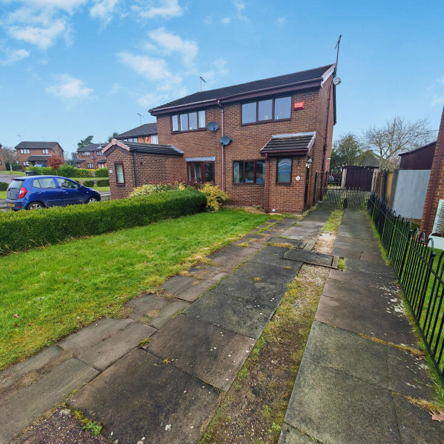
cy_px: 225
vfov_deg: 87.4
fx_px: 232
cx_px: 217
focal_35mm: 16
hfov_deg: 87.4
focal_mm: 1.82
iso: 50
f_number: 2
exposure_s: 1/200
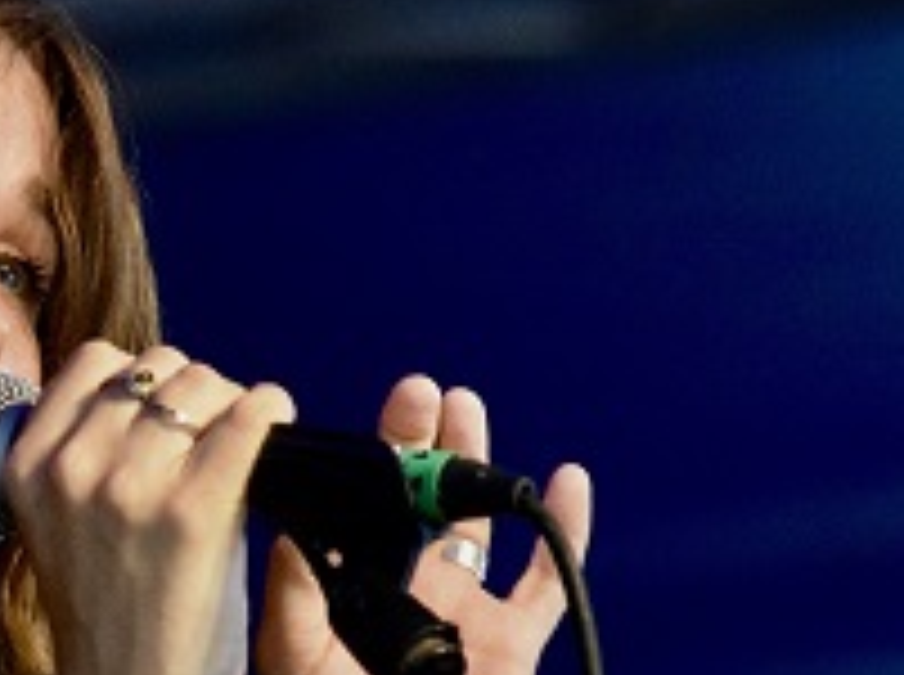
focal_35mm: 863
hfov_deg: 2.3
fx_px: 22497
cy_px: 585
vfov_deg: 1.7
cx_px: -31
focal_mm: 200
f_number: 5
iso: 6400
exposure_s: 1/200
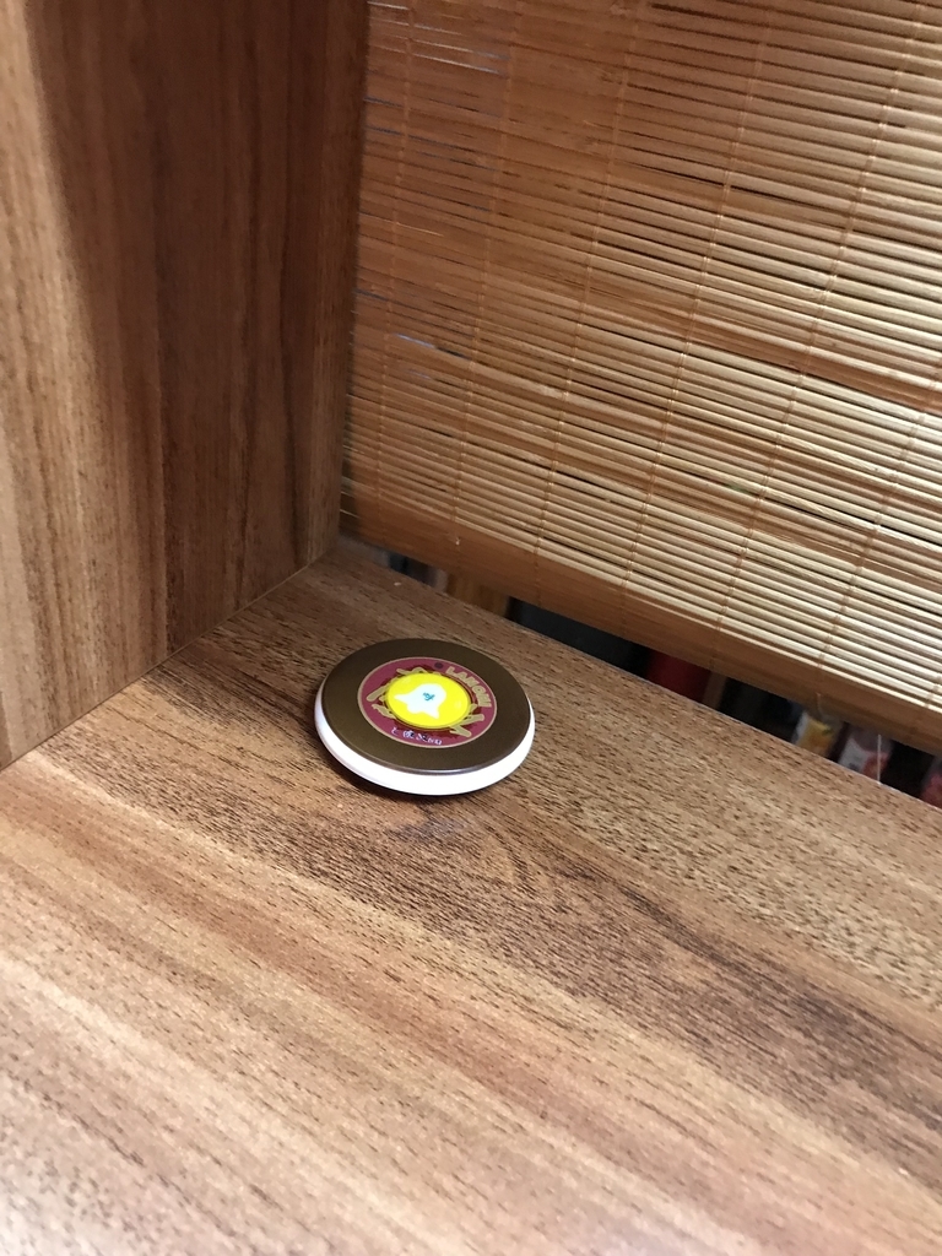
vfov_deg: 63.4
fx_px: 1016
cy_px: 628
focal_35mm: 28
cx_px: 471
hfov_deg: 49.7
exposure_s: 1/7
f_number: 1.8
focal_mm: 3.99
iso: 80
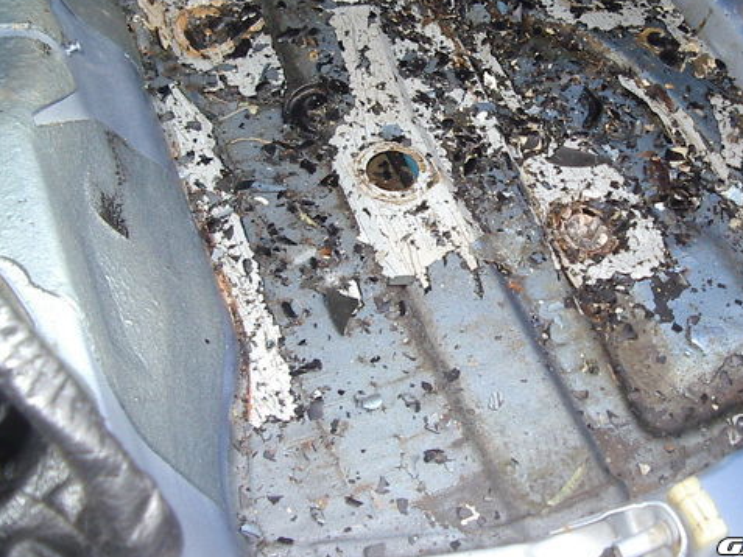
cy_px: 188
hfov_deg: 37.1
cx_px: 486
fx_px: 1095
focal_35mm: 51
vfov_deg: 28.4
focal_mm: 5.8
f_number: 2.6
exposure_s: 1/60
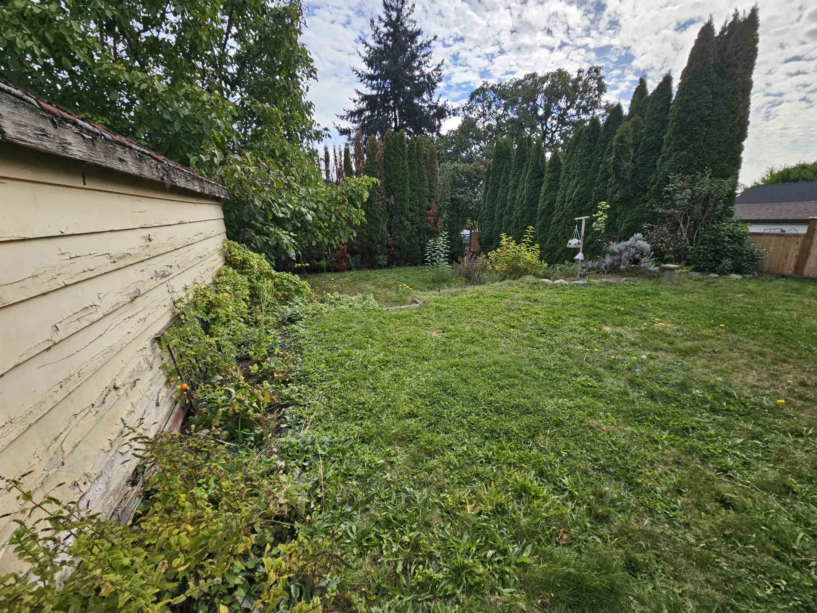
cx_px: 408
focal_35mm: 13
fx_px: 307
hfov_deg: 106.2
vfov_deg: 89.9
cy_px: 306
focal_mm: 2.2
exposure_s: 1/1714
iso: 50
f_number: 2.2
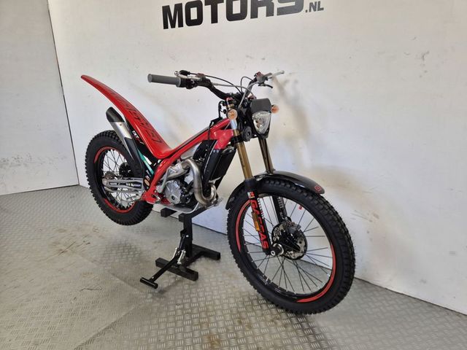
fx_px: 310
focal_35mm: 23
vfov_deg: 58.9
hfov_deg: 73.9
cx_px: 234
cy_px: 175
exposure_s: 1/100
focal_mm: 5.4
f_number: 1.8
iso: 200
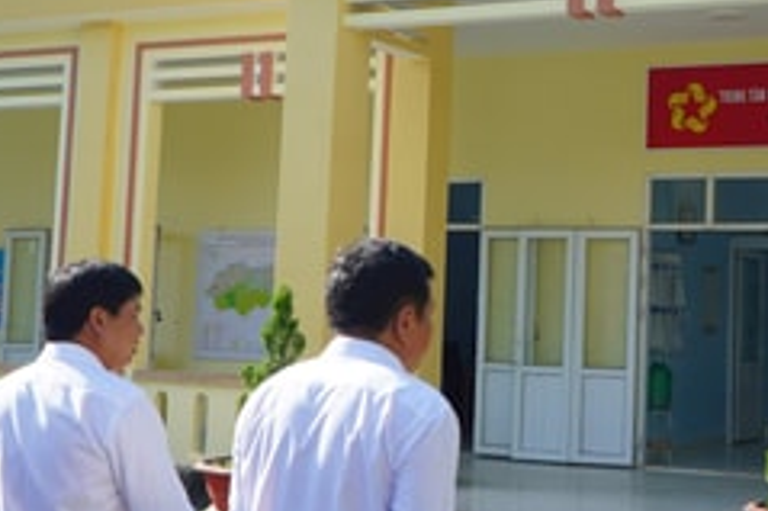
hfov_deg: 32.2
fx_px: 1300
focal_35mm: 61
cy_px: 225
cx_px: 588
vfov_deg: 22.2
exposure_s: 1/200
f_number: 7.1
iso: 160
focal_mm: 18
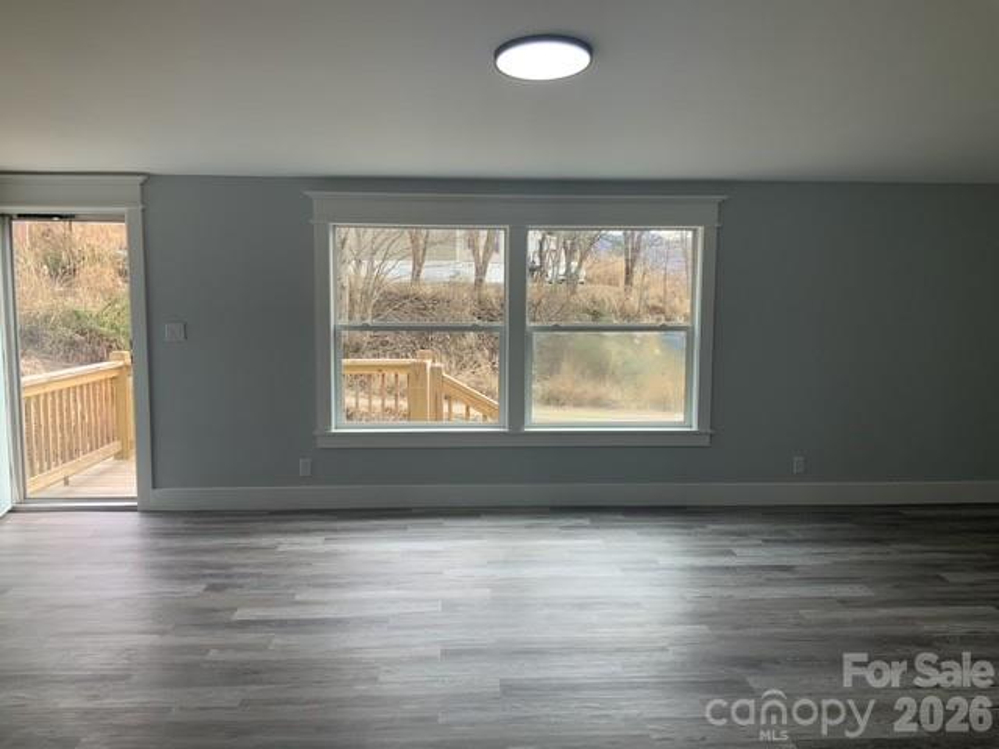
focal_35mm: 29
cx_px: 500
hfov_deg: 61.7
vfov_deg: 48.2
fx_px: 837
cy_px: 374
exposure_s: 1/120
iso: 32
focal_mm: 3
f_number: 1.8
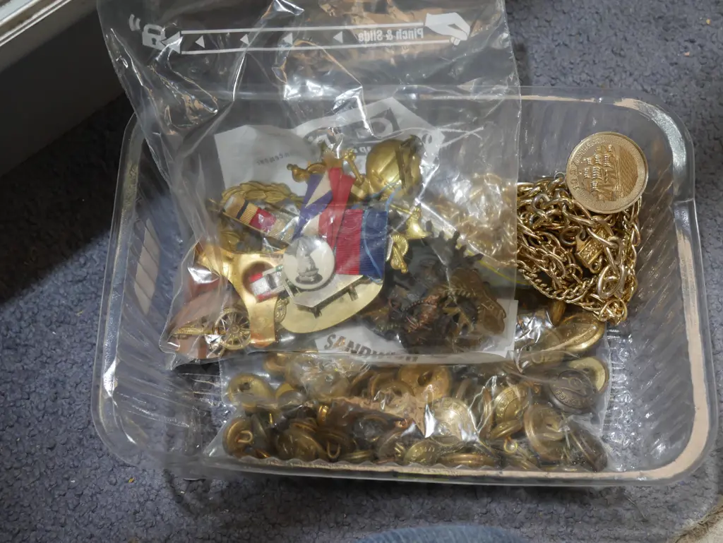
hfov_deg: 32.2
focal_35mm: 60
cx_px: 362
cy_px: 272
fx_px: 1254
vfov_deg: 24.4
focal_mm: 30
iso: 640
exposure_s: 1/60
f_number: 5.4
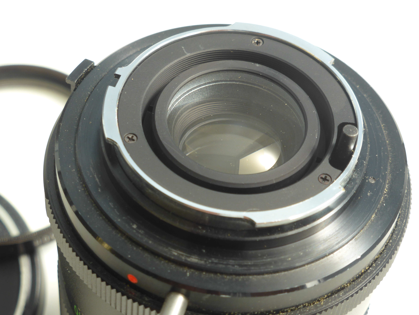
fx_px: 1089
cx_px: 210
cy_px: 158
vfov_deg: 16.4
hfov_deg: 21.8
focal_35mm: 90
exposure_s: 1/100
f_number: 5.2
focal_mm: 16.1
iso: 100
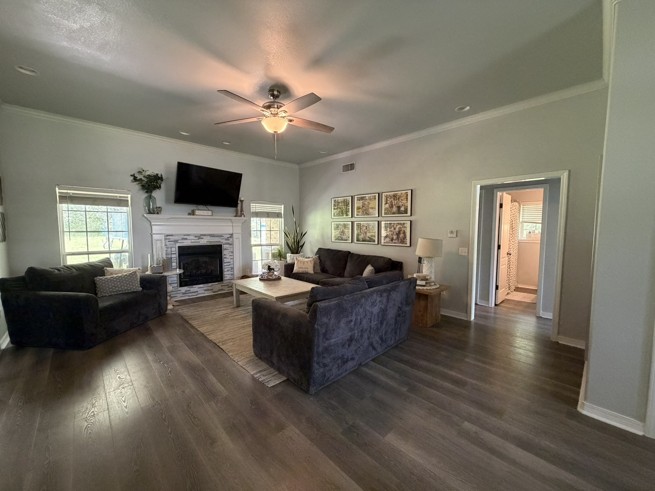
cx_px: 328
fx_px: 265
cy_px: 246
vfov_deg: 85.7
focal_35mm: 14
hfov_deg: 102.1
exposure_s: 1/60
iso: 500
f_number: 2.2
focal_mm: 2.22
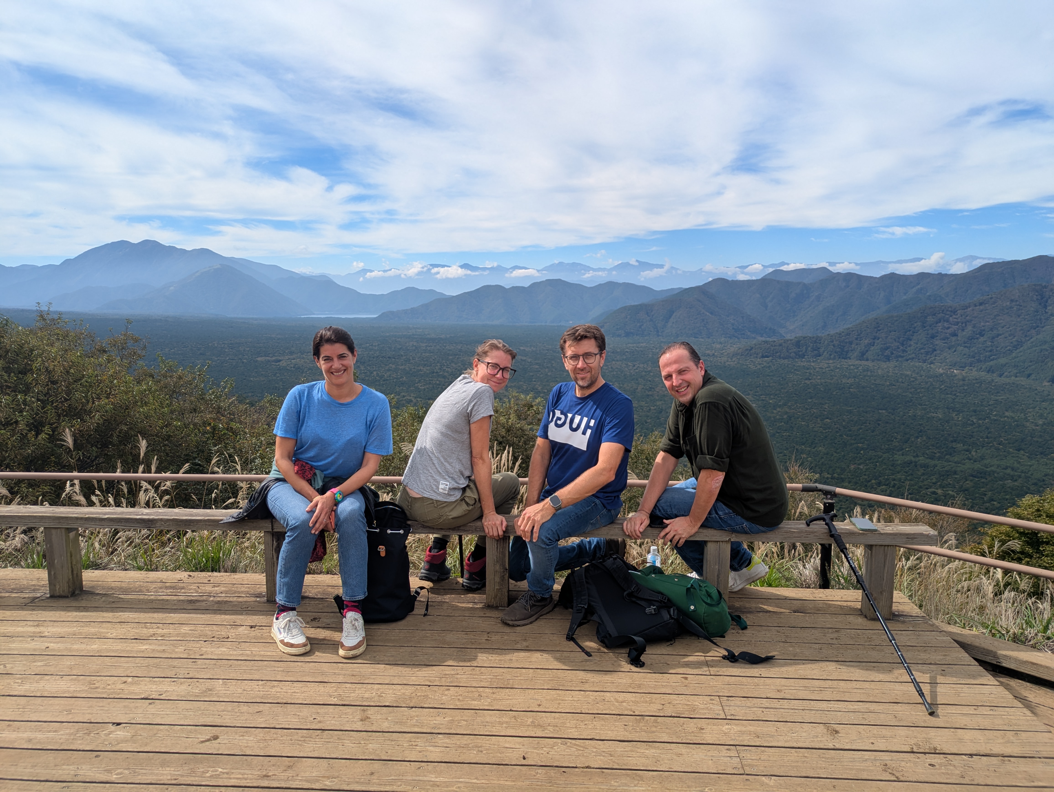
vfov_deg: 54.9
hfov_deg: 69.4
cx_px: 527
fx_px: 762
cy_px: 396
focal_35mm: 25
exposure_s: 1/2092
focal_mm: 5.43
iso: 44
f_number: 1.89
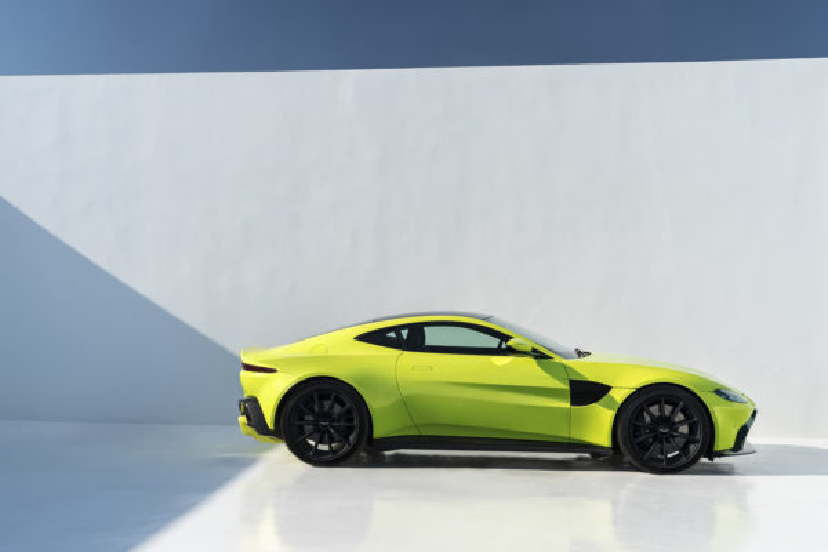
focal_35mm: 44
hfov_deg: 44.5
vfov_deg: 30.5
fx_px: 1012
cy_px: 276
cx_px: 414
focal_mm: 44
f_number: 5.6
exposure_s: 1/100
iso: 50
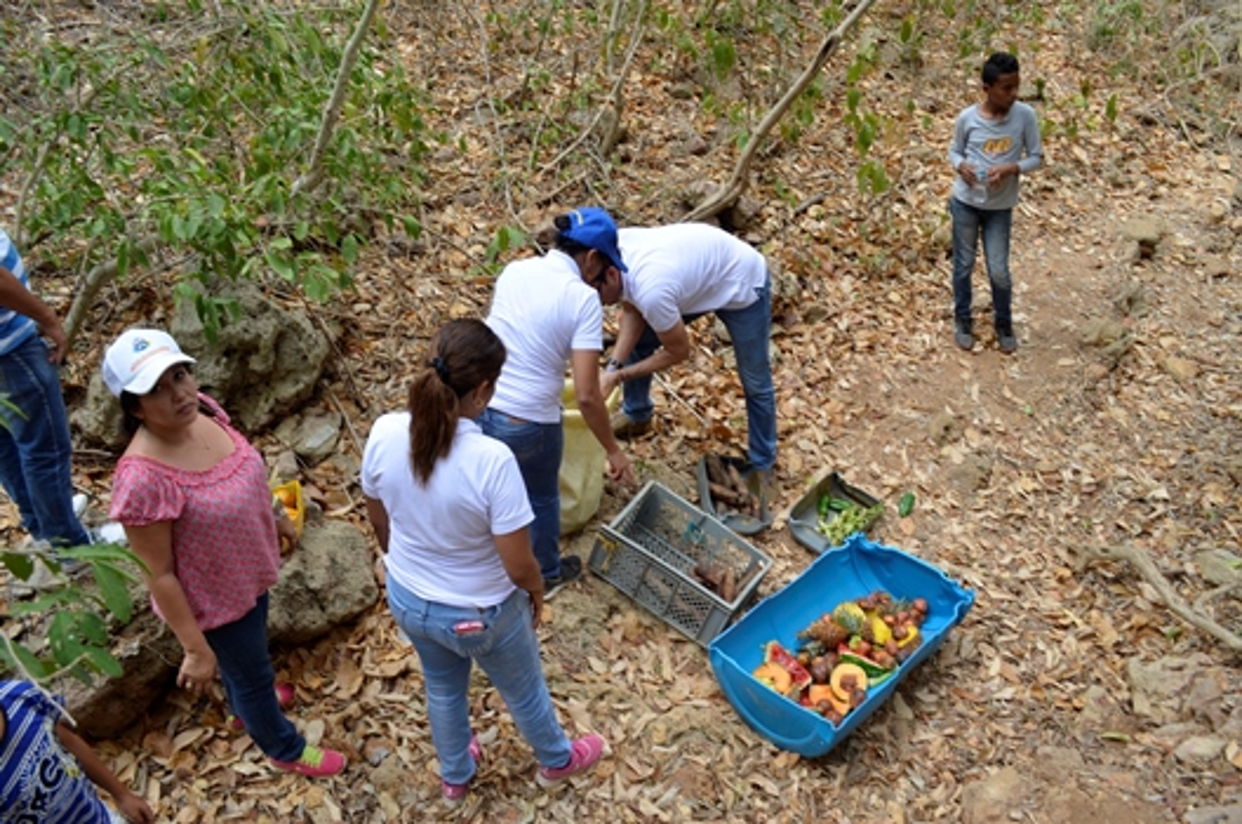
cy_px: 412
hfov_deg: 67.5
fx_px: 930
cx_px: 621
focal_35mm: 27
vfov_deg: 47.8
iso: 100
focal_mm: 18
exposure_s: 1/100
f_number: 6.3
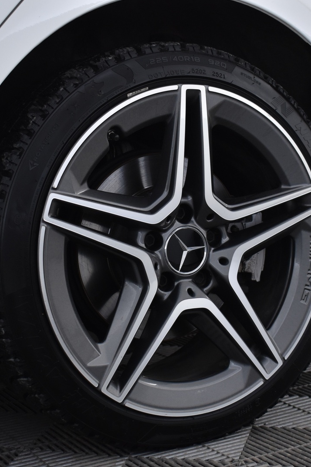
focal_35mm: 66
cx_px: 149
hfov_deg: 20.7
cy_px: 234
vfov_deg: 30.6
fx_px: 853
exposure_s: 1/50
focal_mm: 29
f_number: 4.2
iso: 900
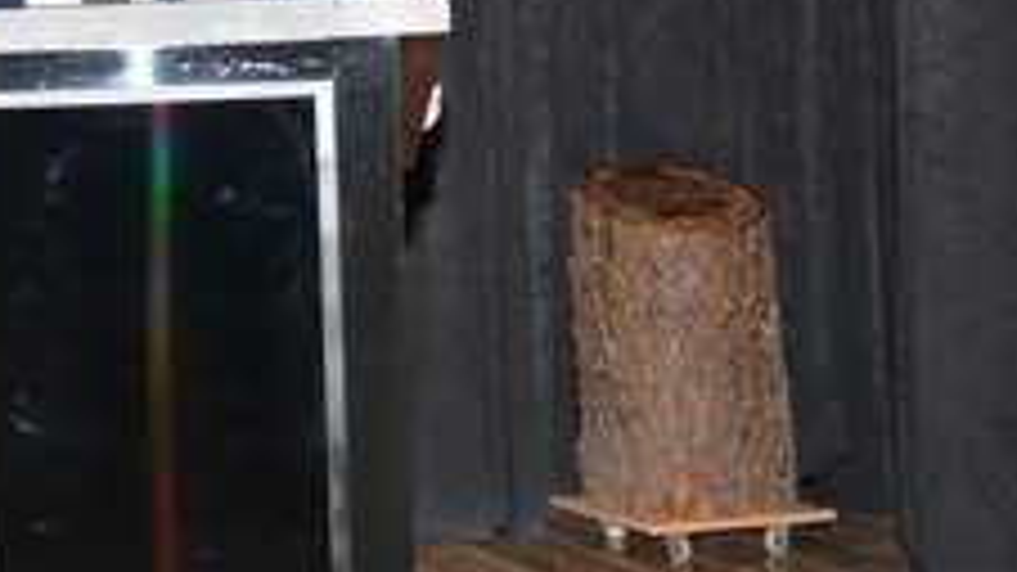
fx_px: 2750
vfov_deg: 11.8
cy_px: 124
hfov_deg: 20.4
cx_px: 63
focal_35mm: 102
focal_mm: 50
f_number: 4.5
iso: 800
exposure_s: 1/60
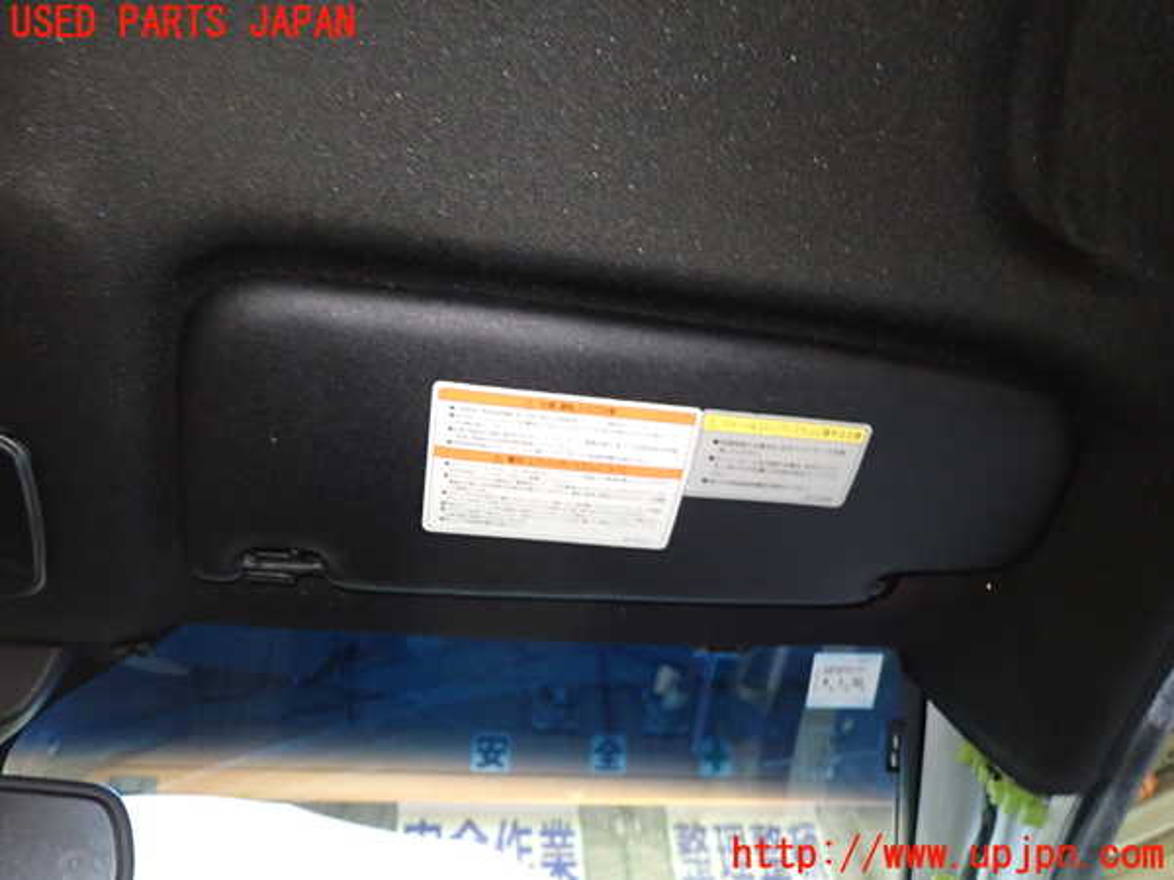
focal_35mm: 25
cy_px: 440
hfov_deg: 69.4
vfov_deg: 54.9
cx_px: 587
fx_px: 848
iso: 800
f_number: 2
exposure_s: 1/25
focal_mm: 4.5
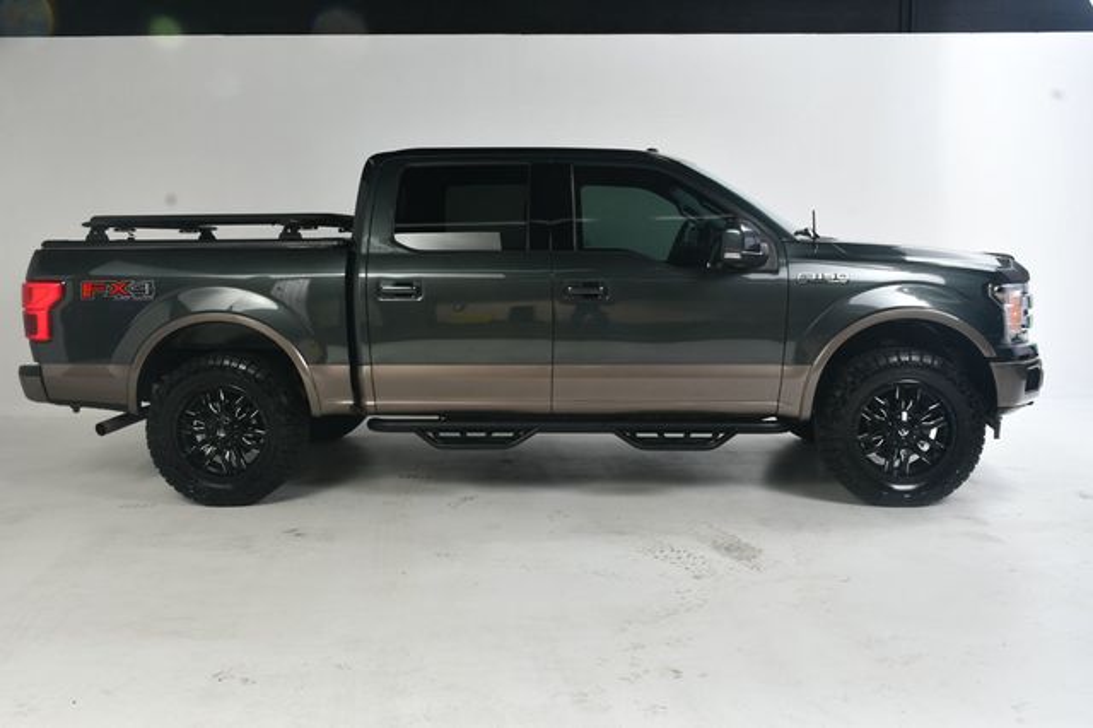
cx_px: 546
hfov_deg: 57.2
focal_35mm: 33
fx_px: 1001
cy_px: 364
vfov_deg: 39.9
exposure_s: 1/160
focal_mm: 22
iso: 100
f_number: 11
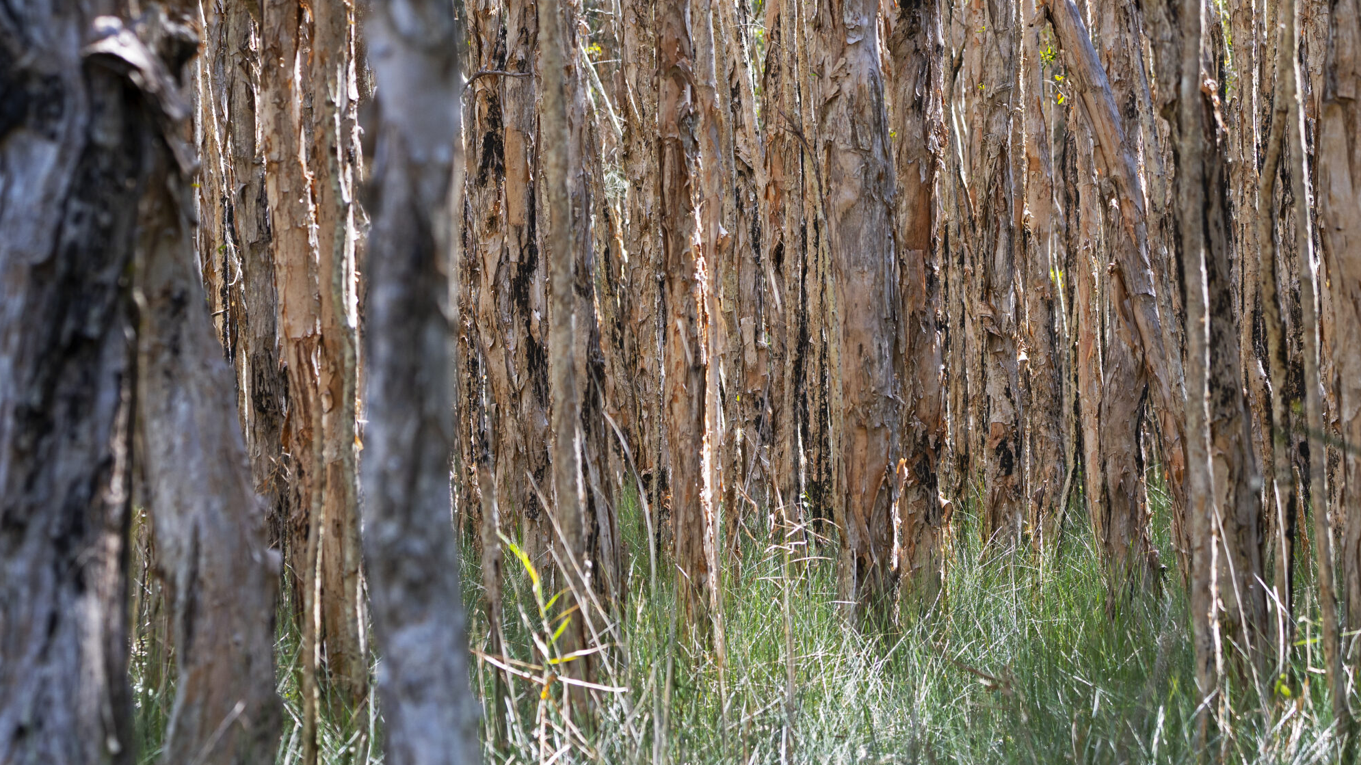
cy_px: 446
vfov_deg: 6.0
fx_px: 7289
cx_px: 753
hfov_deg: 10.7
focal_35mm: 202
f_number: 7.1
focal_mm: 150
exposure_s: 1/250
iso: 500
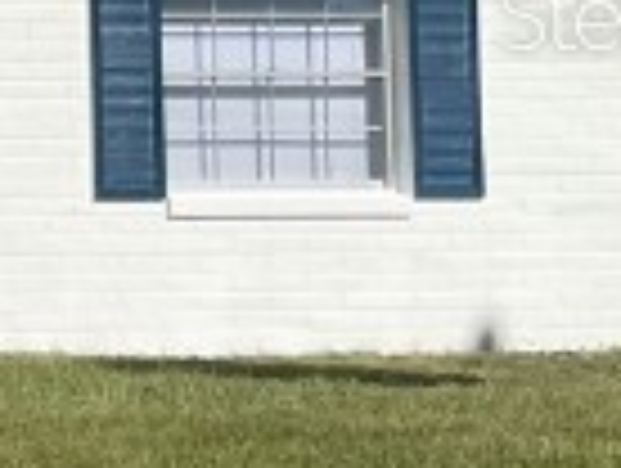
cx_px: -1382
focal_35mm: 185
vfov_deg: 8.0
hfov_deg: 8.5
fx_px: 3325
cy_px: 14
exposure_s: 1/6579
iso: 32
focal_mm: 5.1
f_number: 1.6
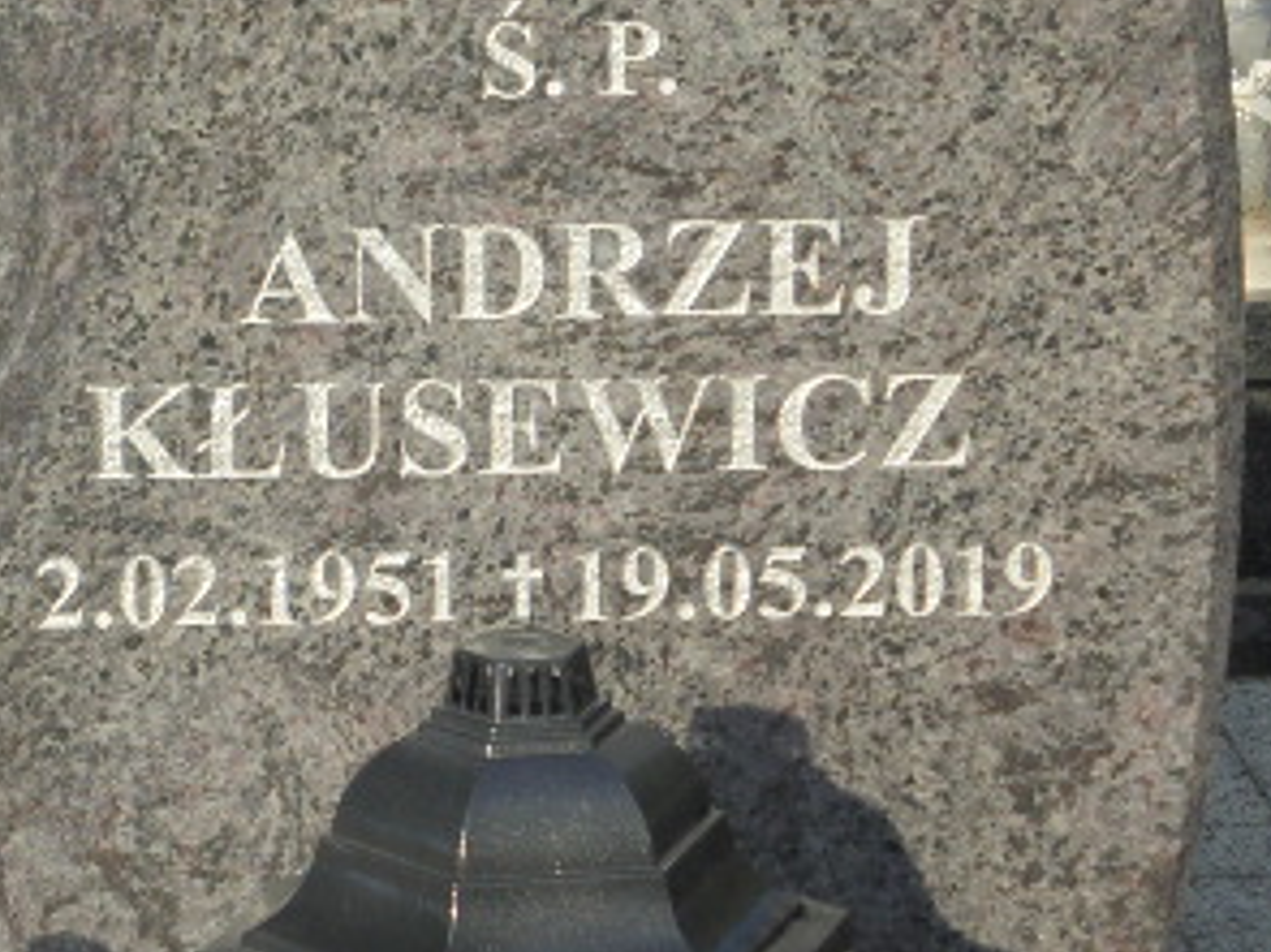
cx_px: 26
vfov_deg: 8.2
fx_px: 6606
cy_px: 439
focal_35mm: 180
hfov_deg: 10.9
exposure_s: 1/320
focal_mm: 14.9
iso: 100
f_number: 6.7
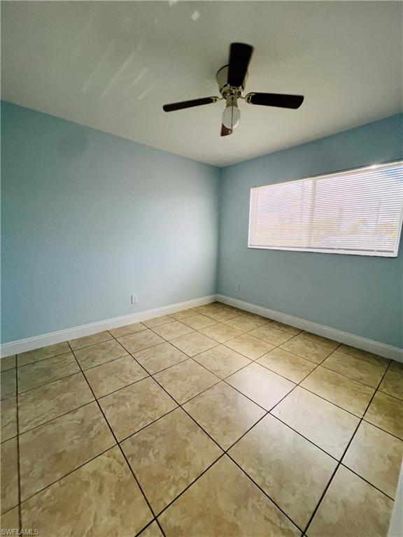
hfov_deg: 89.9
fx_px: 202
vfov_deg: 106.2
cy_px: 268
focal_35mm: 13
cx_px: 202
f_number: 1.8
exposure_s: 1/120
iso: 80
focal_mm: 1.57
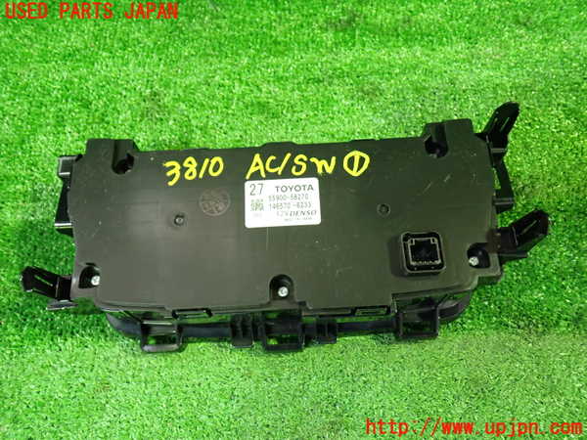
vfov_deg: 46.8
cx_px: 294
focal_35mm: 30
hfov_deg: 60.0
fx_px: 509
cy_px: 220
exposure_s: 1/30
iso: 800
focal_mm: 5.4
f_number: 2.3
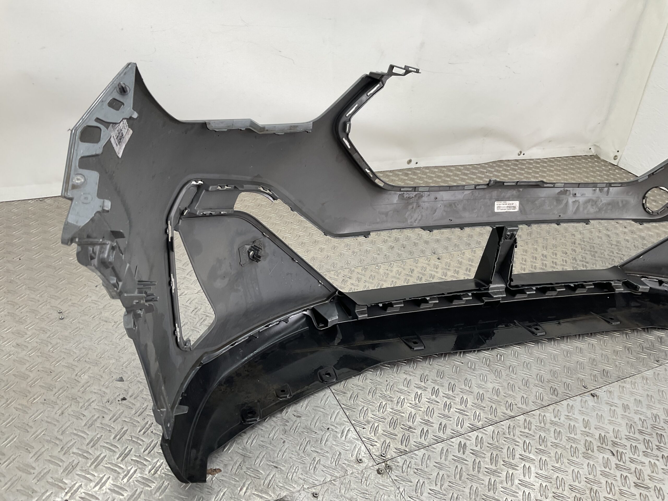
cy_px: 250
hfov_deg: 61.7
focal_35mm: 29
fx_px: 560
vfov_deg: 48.2
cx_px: 334
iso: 25
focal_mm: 3
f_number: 1.8
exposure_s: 1/120
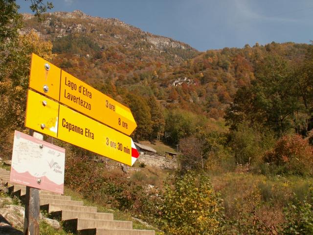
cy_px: 118
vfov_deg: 34.3
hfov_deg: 44.8
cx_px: 156
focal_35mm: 42
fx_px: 380
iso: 50
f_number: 6.3
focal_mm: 6.98
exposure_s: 1/160
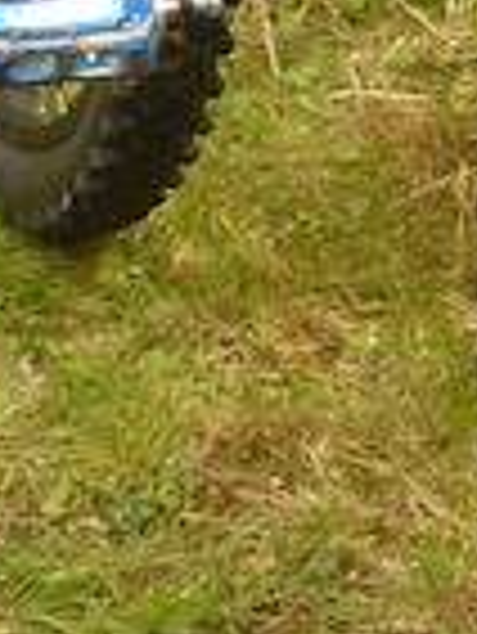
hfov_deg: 5.9
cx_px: 562
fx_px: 4568
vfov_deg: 7.9
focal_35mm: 249
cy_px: -76
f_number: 3.8
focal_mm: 7.9
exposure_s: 1/80
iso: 80
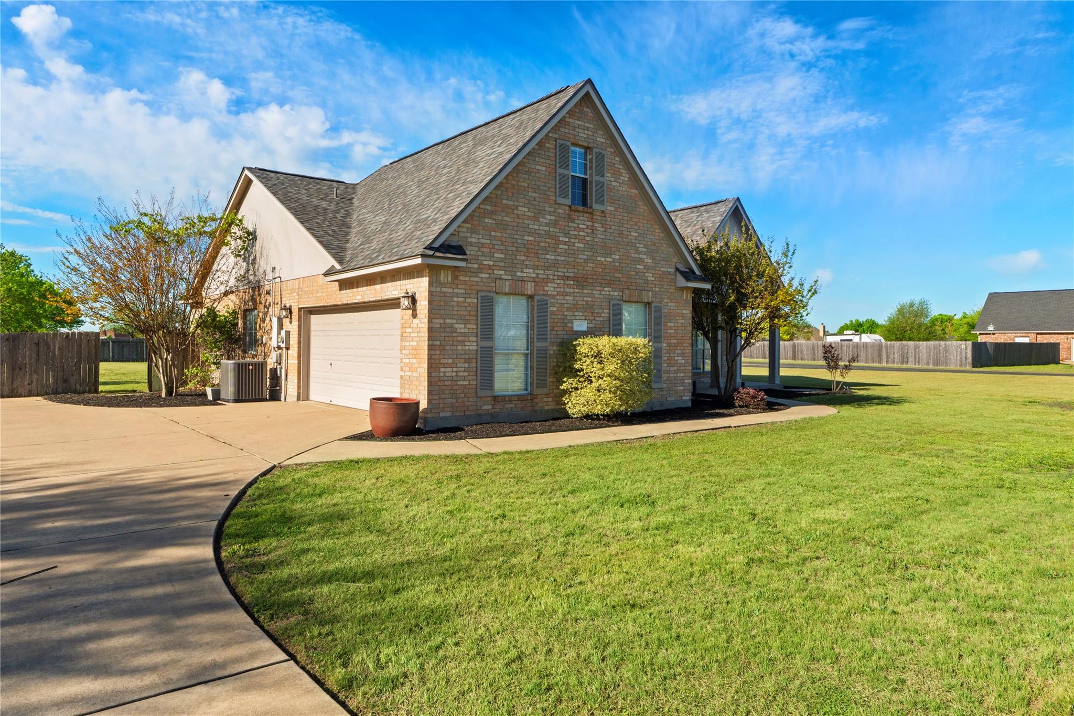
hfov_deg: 73.7
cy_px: 358
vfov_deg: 53.1
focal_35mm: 24
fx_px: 716
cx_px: 537
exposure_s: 1/40
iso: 250
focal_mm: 16
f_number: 11
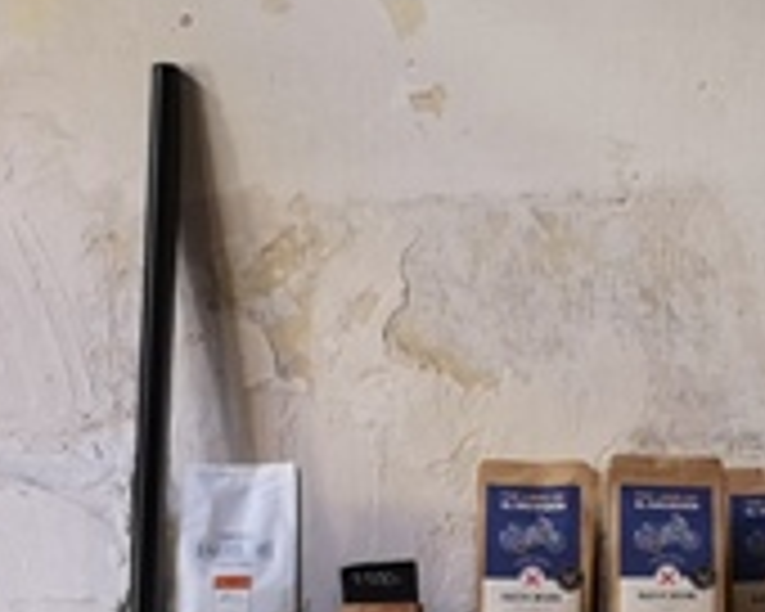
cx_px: 801
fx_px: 2807
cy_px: 558
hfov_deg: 15.2
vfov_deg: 12.3
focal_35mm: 124
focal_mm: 3.95
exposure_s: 1/60
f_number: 1.8
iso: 200
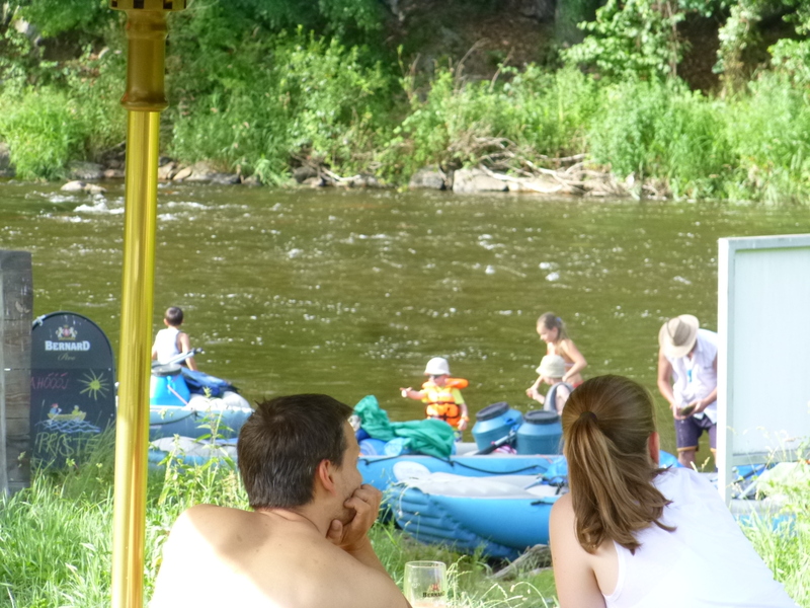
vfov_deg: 7.1
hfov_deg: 9.5
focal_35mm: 209
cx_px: 405
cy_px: 304
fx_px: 4891
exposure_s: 1/100
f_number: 5.8
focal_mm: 37.3
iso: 320
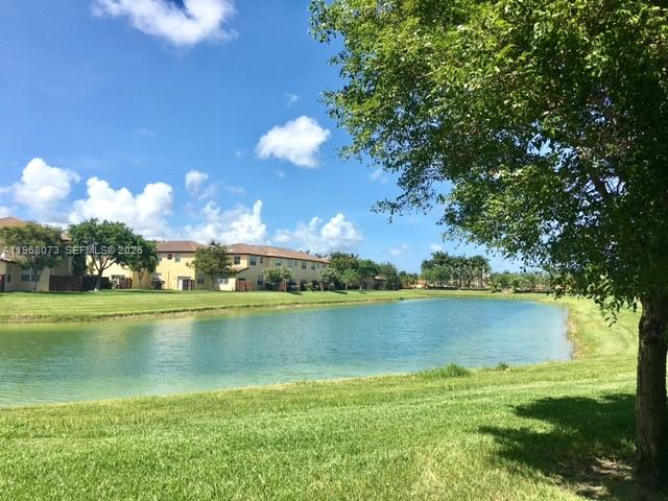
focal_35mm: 29
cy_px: 250
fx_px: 560
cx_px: 334
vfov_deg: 48.2
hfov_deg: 61.7
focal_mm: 4.15
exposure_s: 1/1672
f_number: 2.2
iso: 25
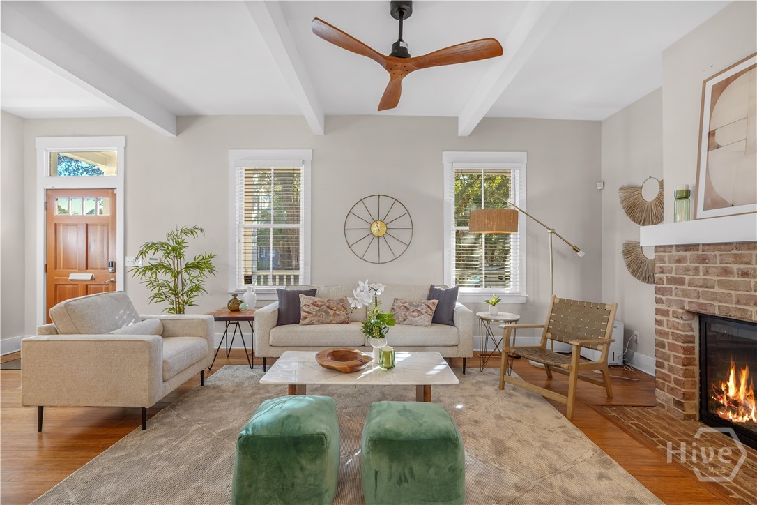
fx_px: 357
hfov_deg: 93.3
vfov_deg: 70.4
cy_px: 252
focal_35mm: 17
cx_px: 378
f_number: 10
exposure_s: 3.2
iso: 100
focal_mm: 17
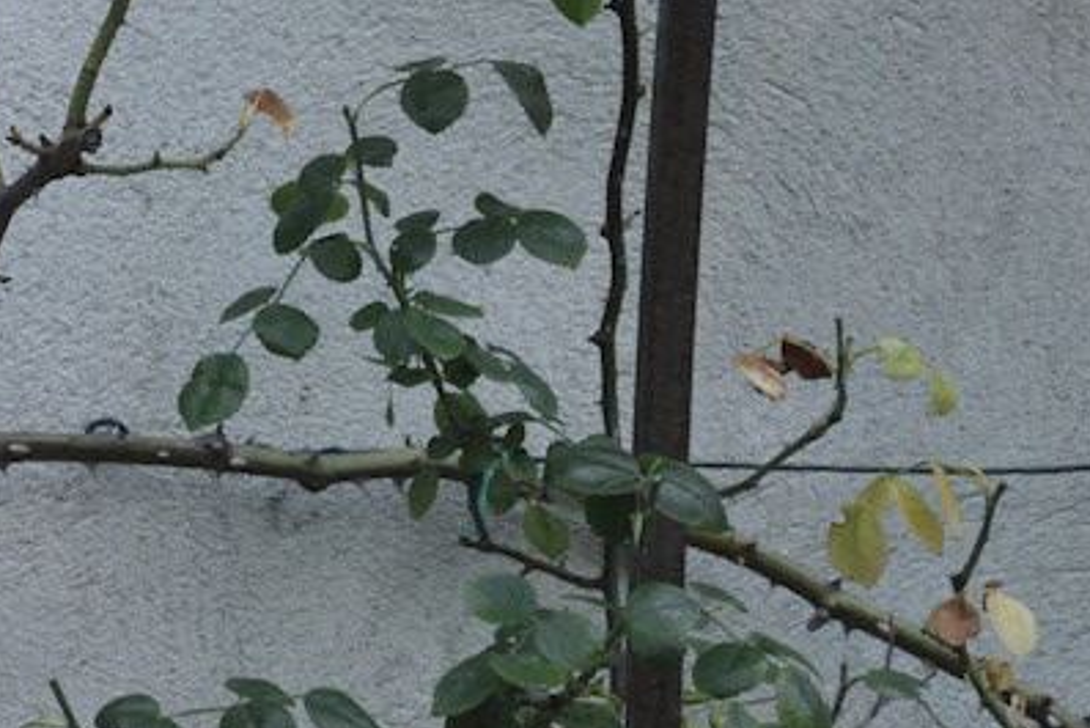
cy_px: -166
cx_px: -244
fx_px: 12305
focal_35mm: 406
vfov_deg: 3.4
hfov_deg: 5.1
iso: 3200
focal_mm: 105
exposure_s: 1/800
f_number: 7.1
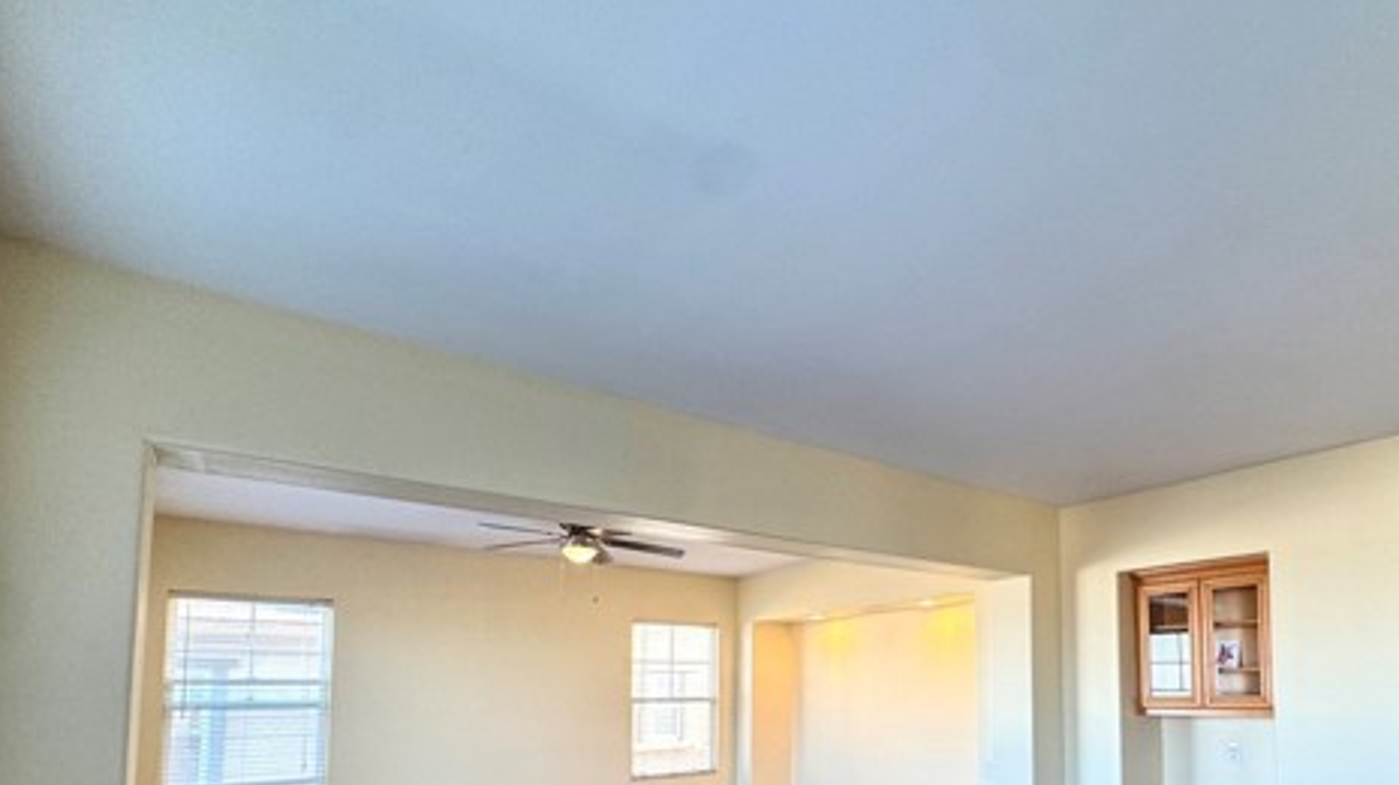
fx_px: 779
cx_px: 927
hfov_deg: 81.2
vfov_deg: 50.0
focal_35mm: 21
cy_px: 641
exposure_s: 1/100
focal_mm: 2.22
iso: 100
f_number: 2.2
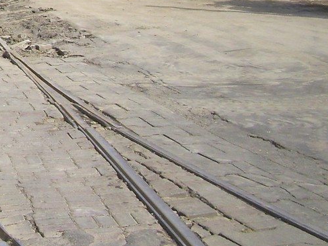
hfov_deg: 17.7
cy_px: -67
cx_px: -93
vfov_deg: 13.7
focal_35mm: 104
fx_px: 985
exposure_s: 1/250
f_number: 5.6
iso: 80
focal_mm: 5.7
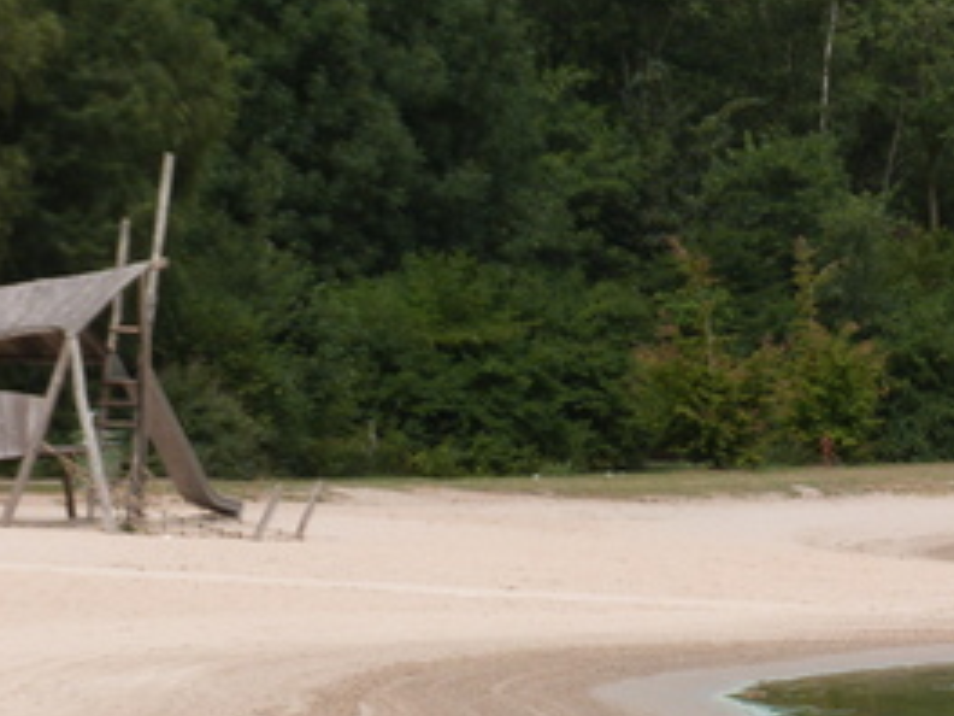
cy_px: 864
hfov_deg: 7.8
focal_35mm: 254
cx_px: 907
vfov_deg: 5.8
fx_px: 7000
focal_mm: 18.6
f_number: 5.6
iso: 100
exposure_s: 1/320
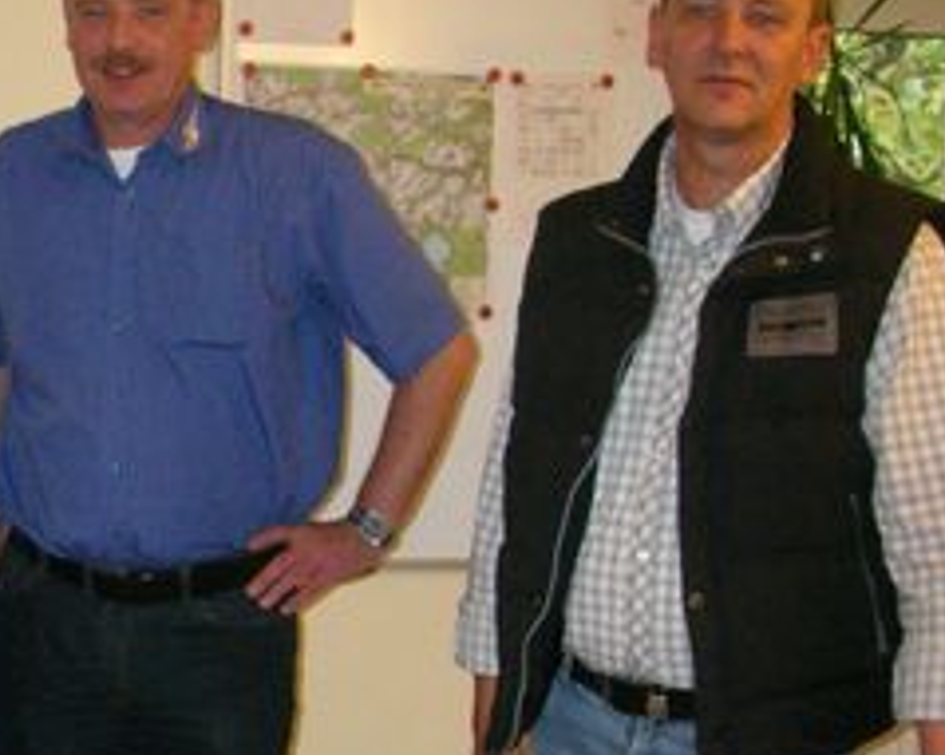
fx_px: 2600
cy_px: 593
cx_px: -99
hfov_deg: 19.7
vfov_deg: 16.4
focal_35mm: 93
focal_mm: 6.3
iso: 400
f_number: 3.3
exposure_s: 1/50
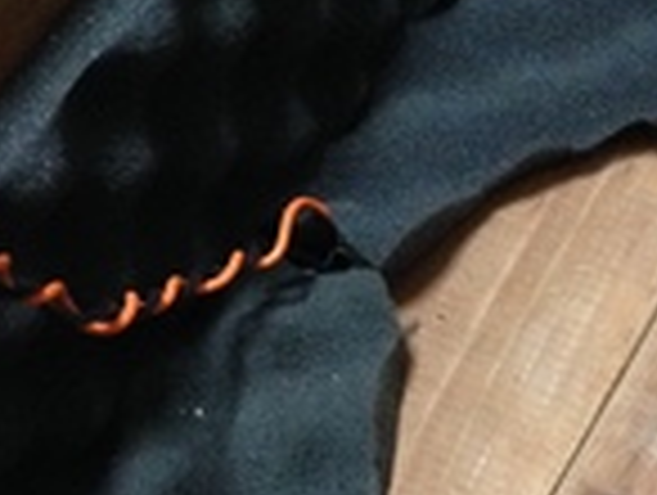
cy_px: 277
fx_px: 2148
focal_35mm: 113
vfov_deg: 13.1
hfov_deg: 17.3
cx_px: 477
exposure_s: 1/15
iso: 500
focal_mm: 4.12
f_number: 2.4
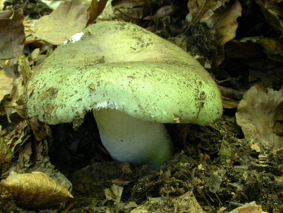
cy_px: 106
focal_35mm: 79
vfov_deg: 18.7
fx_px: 646
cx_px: 142
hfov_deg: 24.7
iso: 200
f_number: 10
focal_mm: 16.4
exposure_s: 1
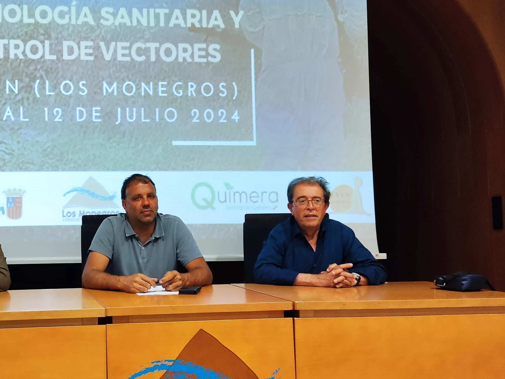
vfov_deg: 33.6
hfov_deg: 41.6
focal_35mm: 43
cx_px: 88
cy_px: 183
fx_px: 627
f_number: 1.79
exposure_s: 1/33
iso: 151
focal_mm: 4.71
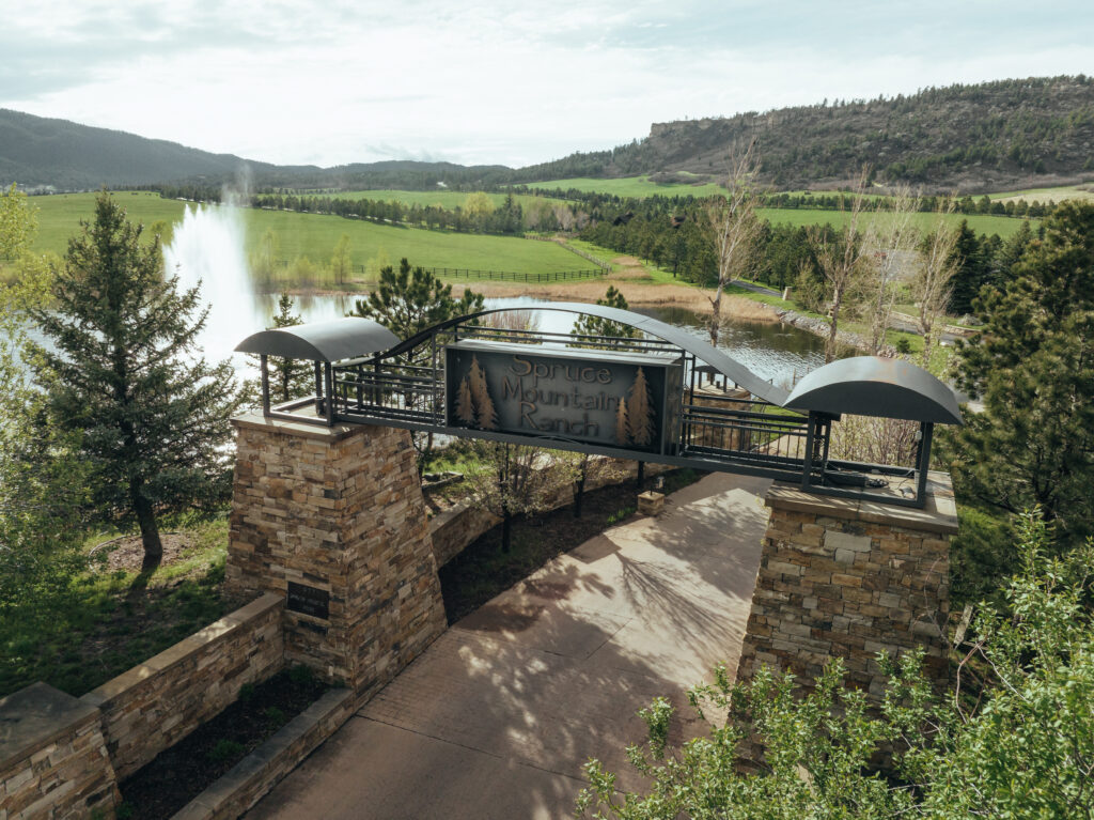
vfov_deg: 56.8
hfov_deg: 71.6
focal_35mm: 24
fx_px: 758
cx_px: 547
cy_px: 410
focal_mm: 12.29
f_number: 6.3
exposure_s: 1/1600
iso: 400
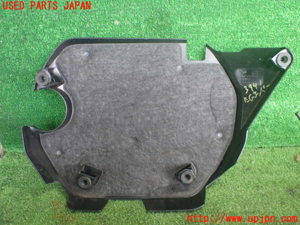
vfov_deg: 46.8
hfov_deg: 60.0
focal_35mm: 30
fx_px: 260
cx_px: 150
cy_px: 112
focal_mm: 5.4
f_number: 2.3
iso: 800
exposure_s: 1/50
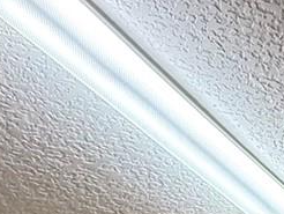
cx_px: 465
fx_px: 747
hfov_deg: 18.3
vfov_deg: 11.7
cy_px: 582
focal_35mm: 91
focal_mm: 2.22
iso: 500
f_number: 2.2
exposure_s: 1/60
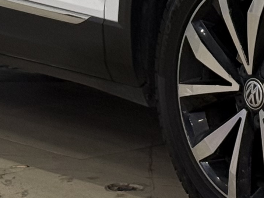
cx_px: 252
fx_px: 2060
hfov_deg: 7.3
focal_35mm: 270
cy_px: -186
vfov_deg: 5.4
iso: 100
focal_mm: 6.76
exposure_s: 1/50
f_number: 1.78
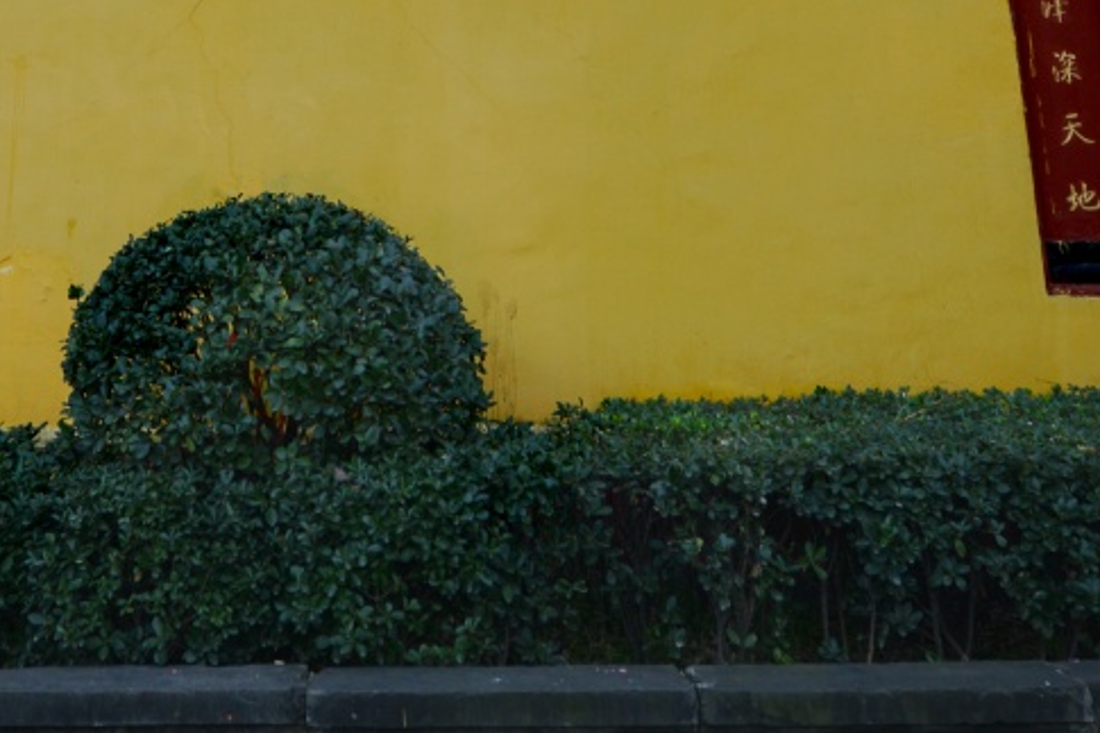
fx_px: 1436
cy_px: -79
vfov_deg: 26.3
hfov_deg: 41.2
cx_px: 340
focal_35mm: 47
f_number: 8
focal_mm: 19
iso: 400
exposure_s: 1/250
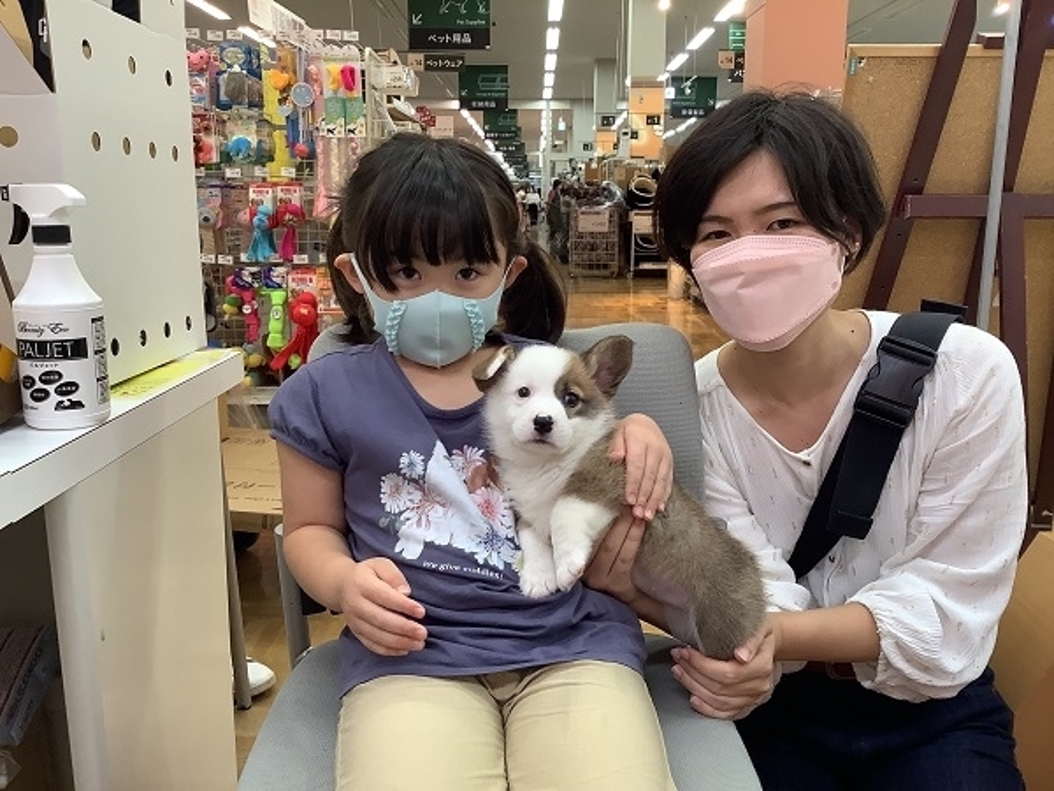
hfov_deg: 58.4
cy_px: 396
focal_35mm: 31
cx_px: 527
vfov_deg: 45.4
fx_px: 944
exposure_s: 1/50
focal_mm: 3.3
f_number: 2.4
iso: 100
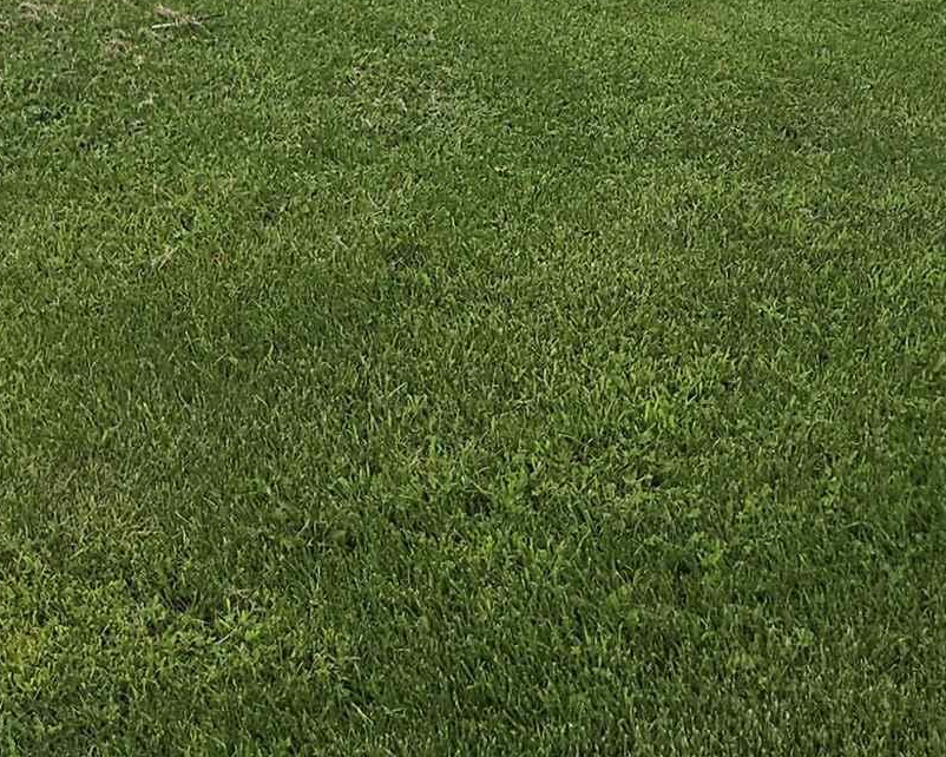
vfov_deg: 15.4
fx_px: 2408
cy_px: -600
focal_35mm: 86
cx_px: 134
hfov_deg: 21.8
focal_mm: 5.4
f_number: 1.8
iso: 25
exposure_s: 1/664
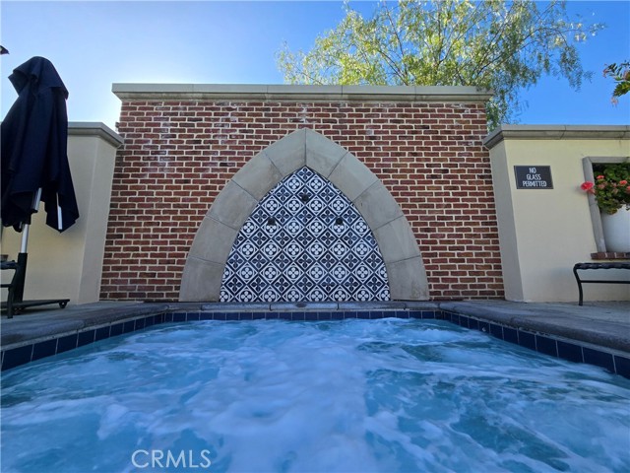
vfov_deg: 89.9
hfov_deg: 106.2
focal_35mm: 13
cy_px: 236
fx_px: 237
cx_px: 315
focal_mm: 2.2
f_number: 2.2
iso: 50
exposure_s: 1/970
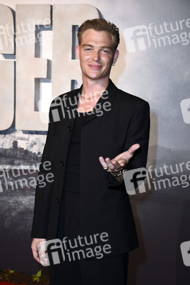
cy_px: 142
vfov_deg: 29.7
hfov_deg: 20.0
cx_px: 95
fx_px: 539
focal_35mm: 68
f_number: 5.6
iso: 640
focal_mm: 68
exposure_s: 1/200
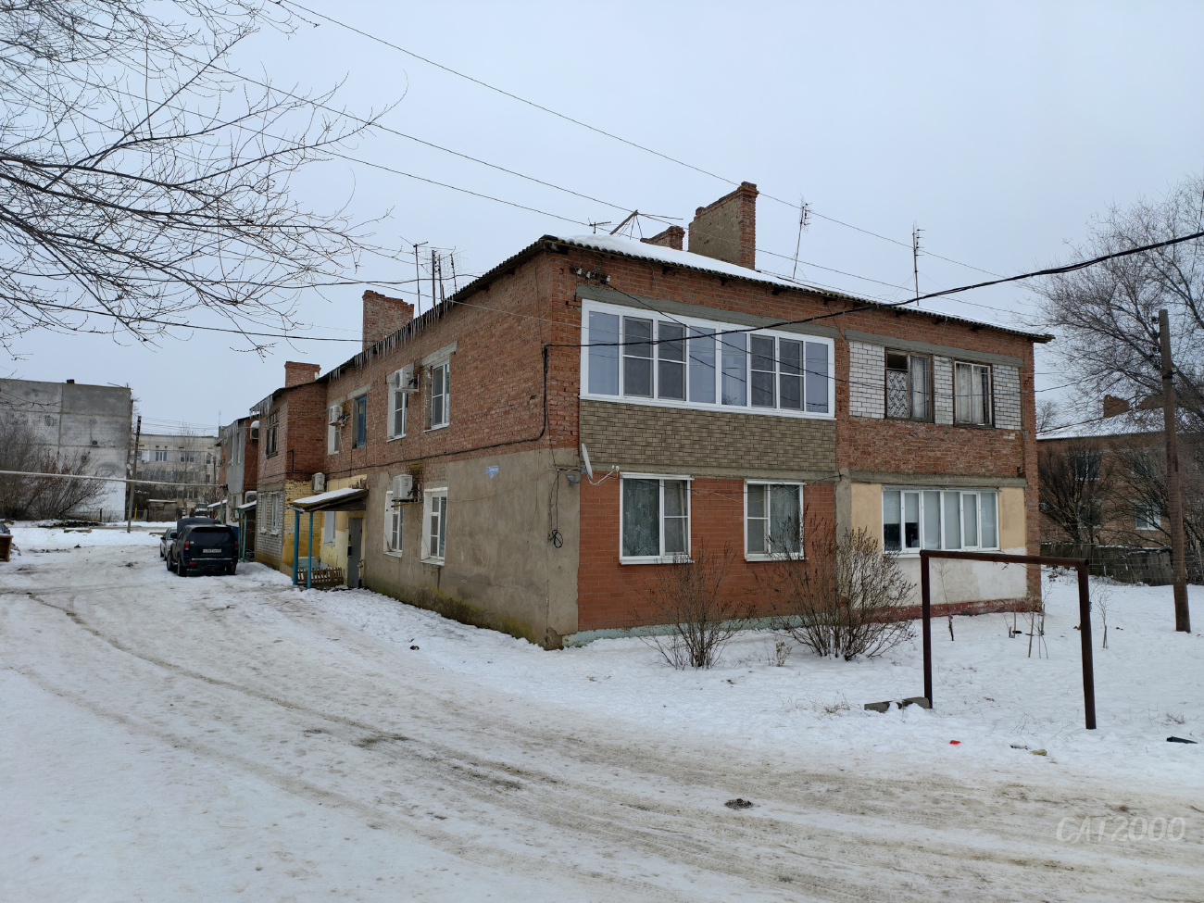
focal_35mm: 23
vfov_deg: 58.9
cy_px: 452
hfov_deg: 73.9
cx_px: 602
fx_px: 800
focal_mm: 6.54
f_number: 1.57
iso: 72
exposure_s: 1/164
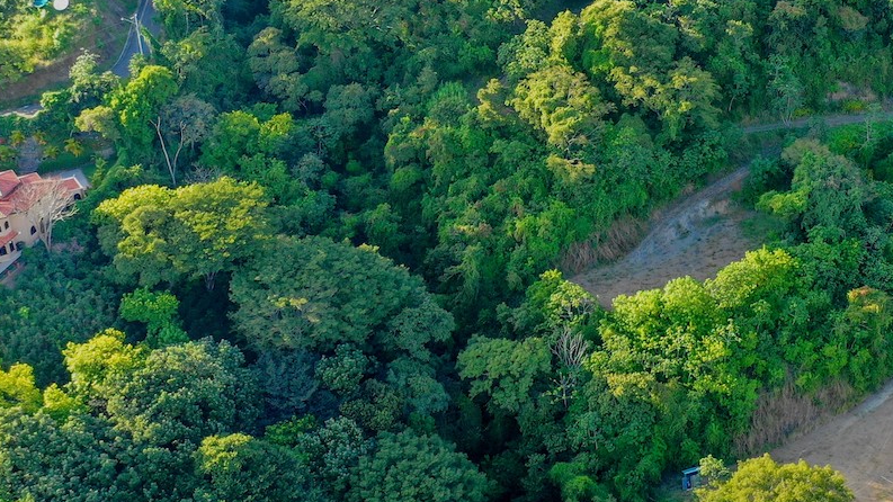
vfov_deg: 16.8
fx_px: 1681
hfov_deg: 28.4
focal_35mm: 71
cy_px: 92
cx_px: 831
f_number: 4
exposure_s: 1/80
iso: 100
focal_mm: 10.26
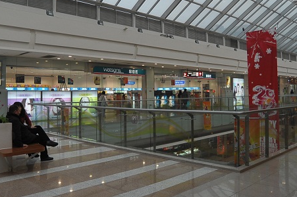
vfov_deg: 38.7
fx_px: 280
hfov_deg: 55.8
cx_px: 157
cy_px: 83
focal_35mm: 34
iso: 640
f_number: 5.6
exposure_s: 1/125
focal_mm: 18
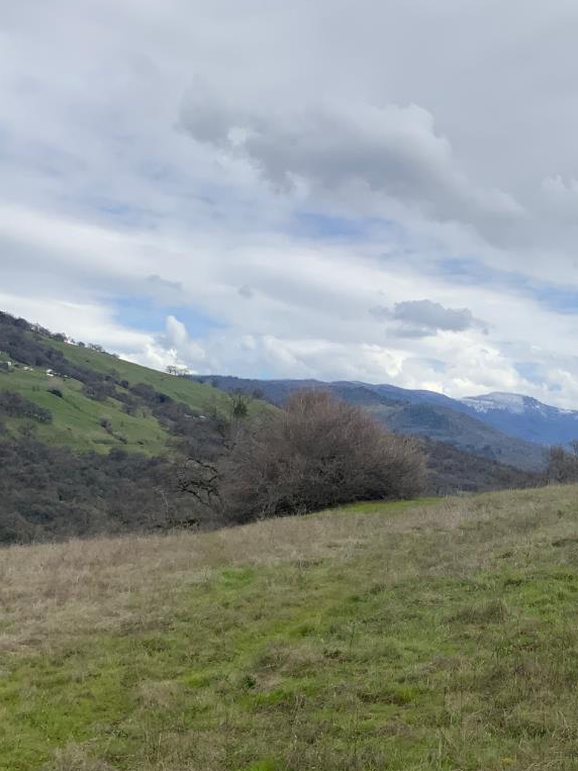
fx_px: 1269
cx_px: 466
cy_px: 480
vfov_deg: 33.6
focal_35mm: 57
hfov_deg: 25.2
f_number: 1.8
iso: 20
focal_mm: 3
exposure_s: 1/2801
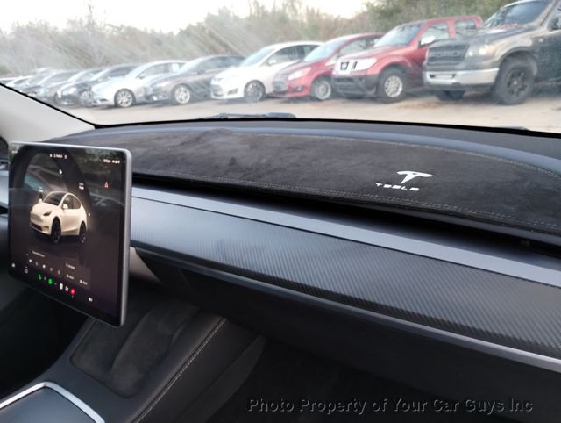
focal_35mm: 28
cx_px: 280
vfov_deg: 49.9
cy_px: 212
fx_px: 454
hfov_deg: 63.4
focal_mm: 4.27
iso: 428
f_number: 1.8
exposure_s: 1/40
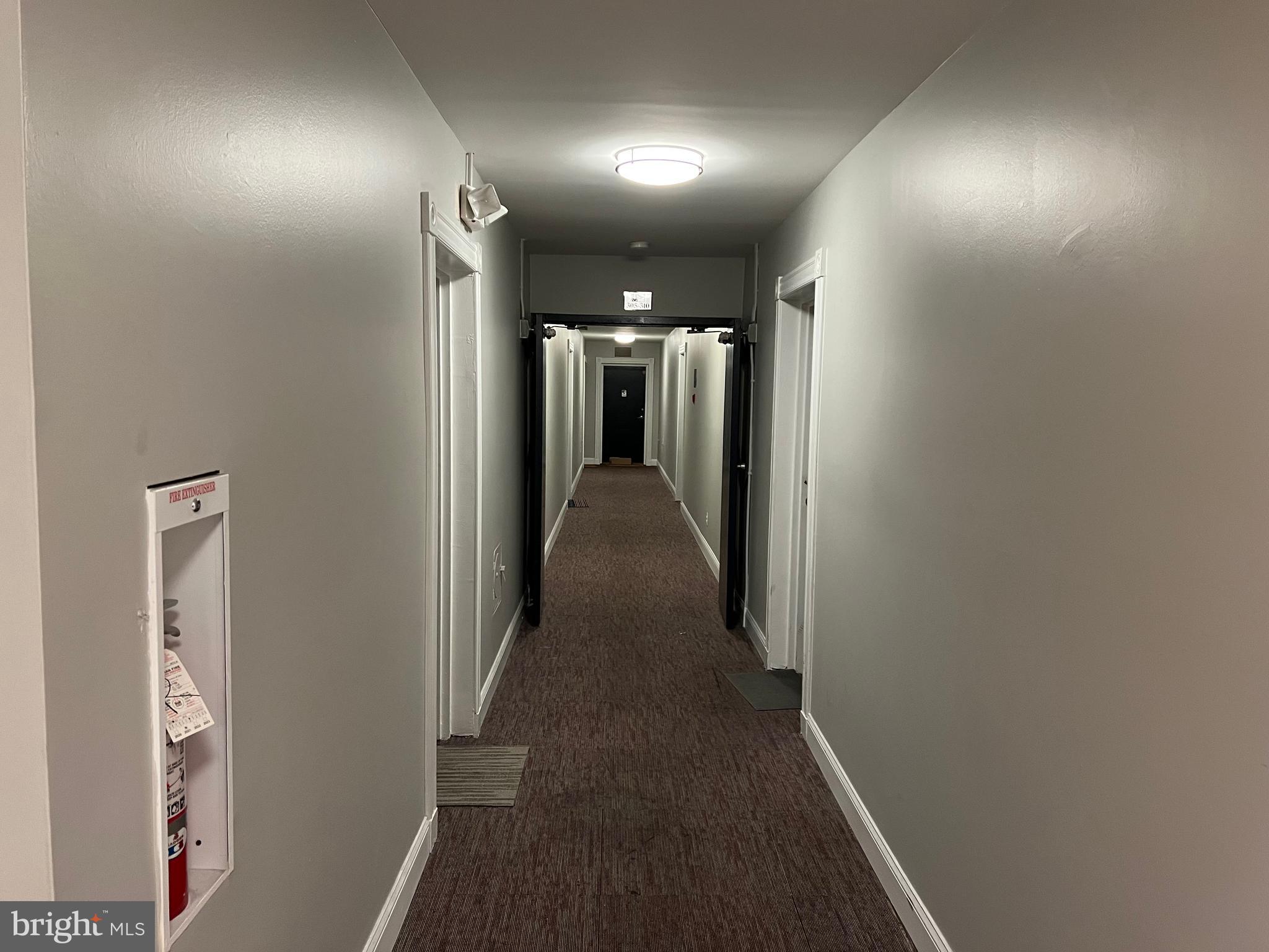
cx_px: 634
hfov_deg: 67.3
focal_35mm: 26
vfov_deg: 53.1
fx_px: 953
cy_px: 476
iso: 250
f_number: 1.5
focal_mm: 5.7
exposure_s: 1/60
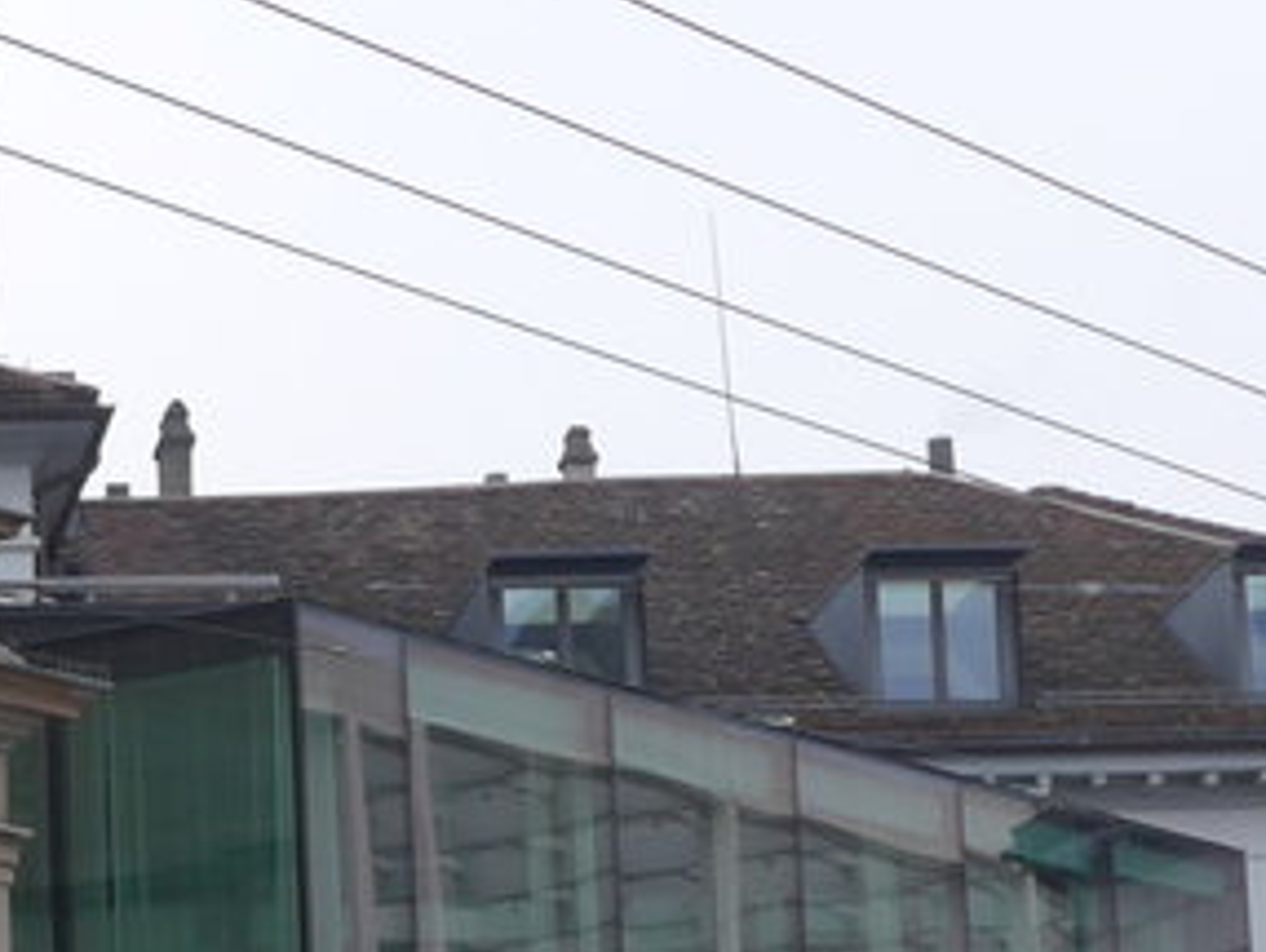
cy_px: 1036
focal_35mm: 151
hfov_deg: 12.6
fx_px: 5527
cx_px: -416
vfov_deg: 9.7
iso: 80
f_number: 2.8
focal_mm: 7.5
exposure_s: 1/160
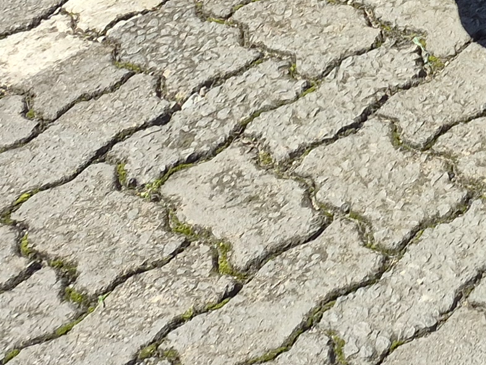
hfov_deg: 13.8
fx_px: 1643
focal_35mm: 117
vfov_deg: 10.9
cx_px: 1029
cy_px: -489
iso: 25
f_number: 1.8
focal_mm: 5.4
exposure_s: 1/1464
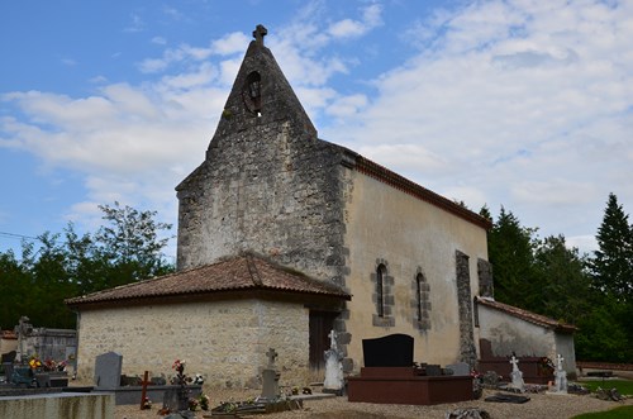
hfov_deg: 57.3
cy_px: 210
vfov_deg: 39.8
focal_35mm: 33
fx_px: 579
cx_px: 316
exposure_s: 1/160
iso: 100
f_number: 11
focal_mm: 22
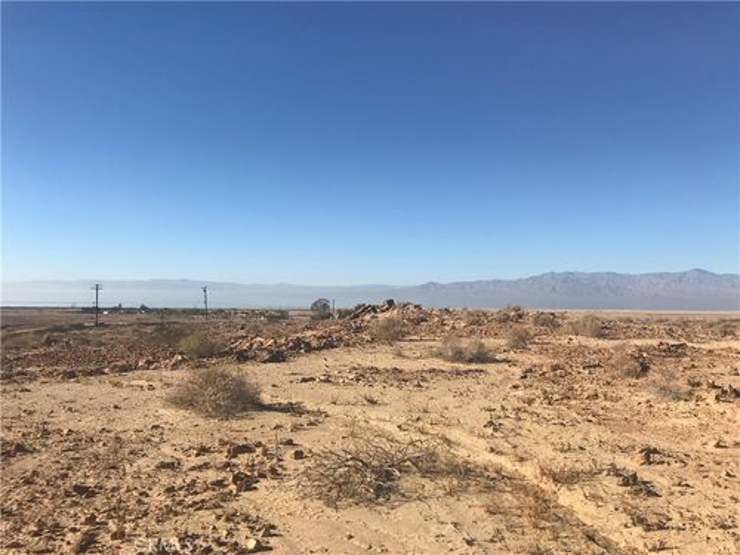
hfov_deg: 63.4
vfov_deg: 49.7
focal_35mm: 28
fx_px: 599
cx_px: 370
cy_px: 278
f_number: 1.8
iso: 20
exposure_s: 1/3546
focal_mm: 3.99
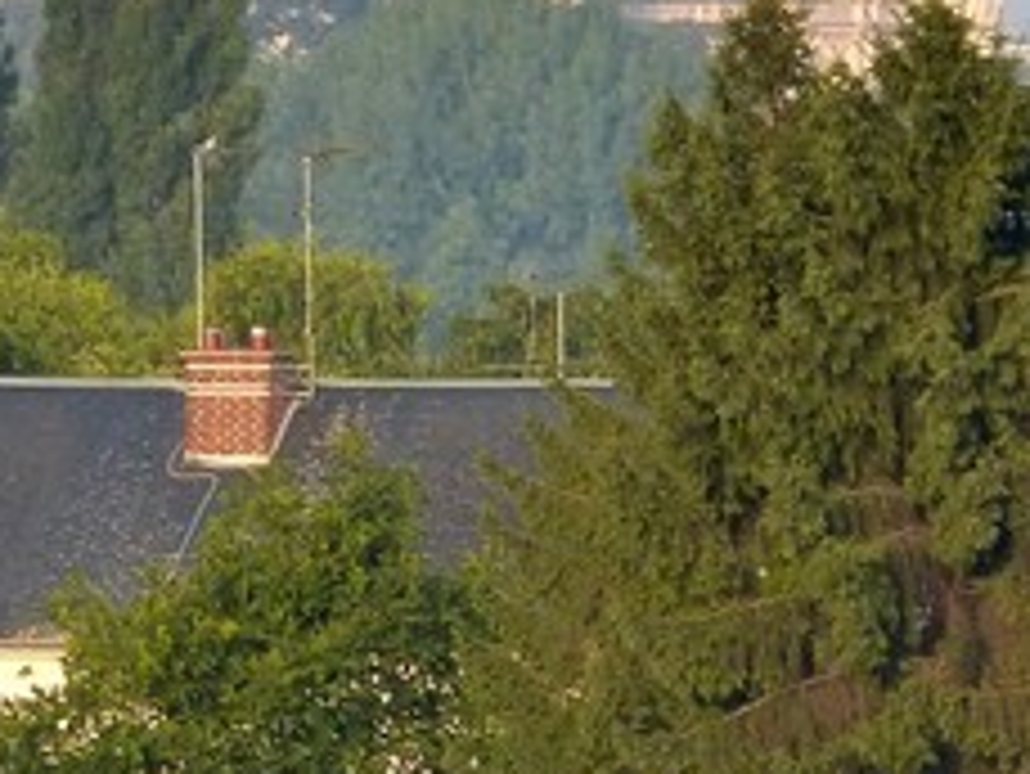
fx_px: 48199
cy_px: -218
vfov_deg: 0.9
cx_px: -342
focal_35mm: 1619
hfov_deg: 1.2
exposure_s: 1/250
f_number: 4.2
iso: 160
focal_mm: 70.3
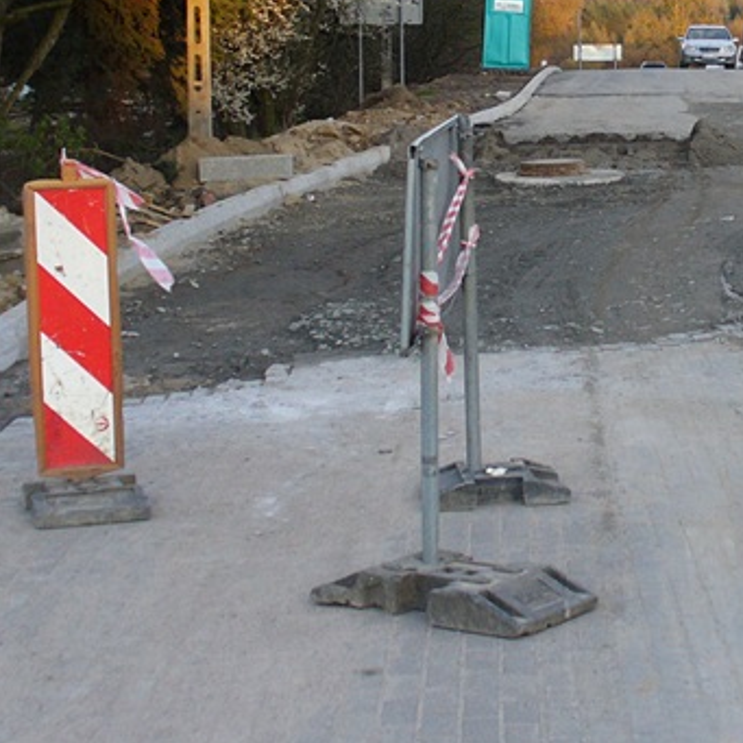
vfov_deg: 19.7
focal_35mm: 87
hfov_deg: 19.5
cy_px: 133
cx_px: 695
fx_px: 2113
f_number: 2.9
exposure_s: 1/125
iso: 100
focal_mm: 7
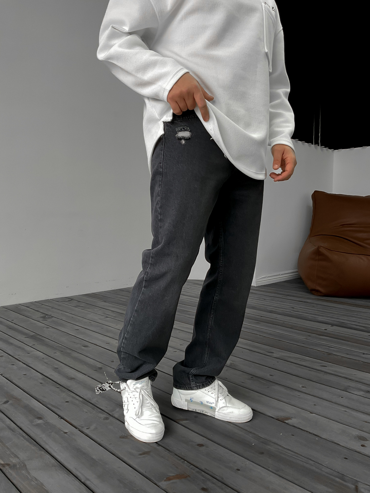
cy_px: 246
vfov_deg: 61.7
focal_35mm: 29
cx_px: 185
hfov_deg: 48.2
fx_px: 413
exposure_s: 1/110
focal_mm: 3
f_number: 1.8
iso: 64
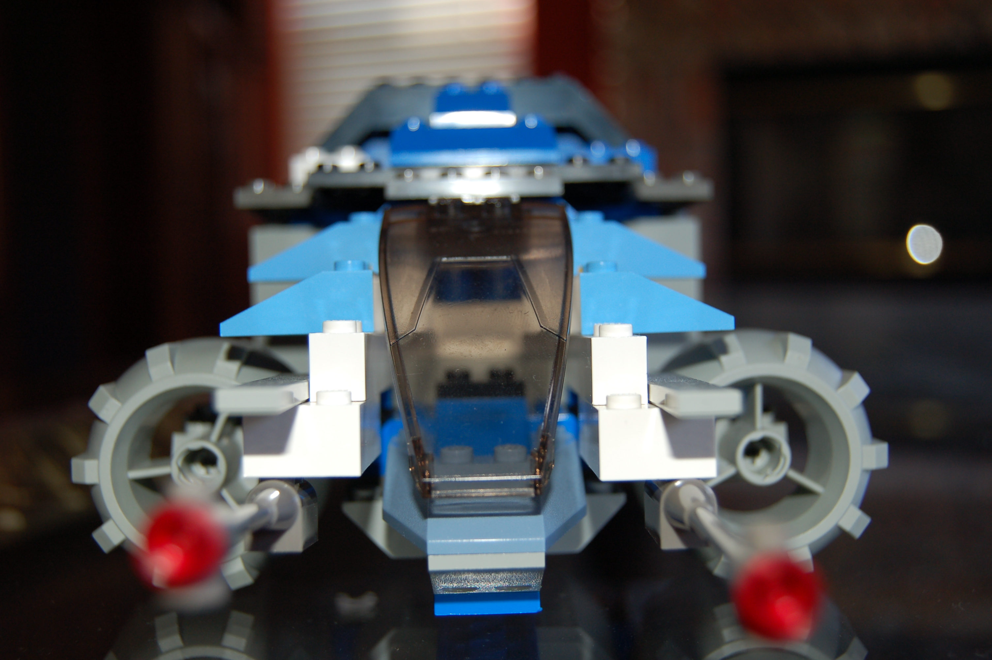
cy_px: 330
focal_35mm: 45
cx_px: 496
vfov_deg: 29.8
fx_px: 1239
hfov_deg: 43.6
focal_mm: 30
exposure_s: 1/60
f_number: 4.2
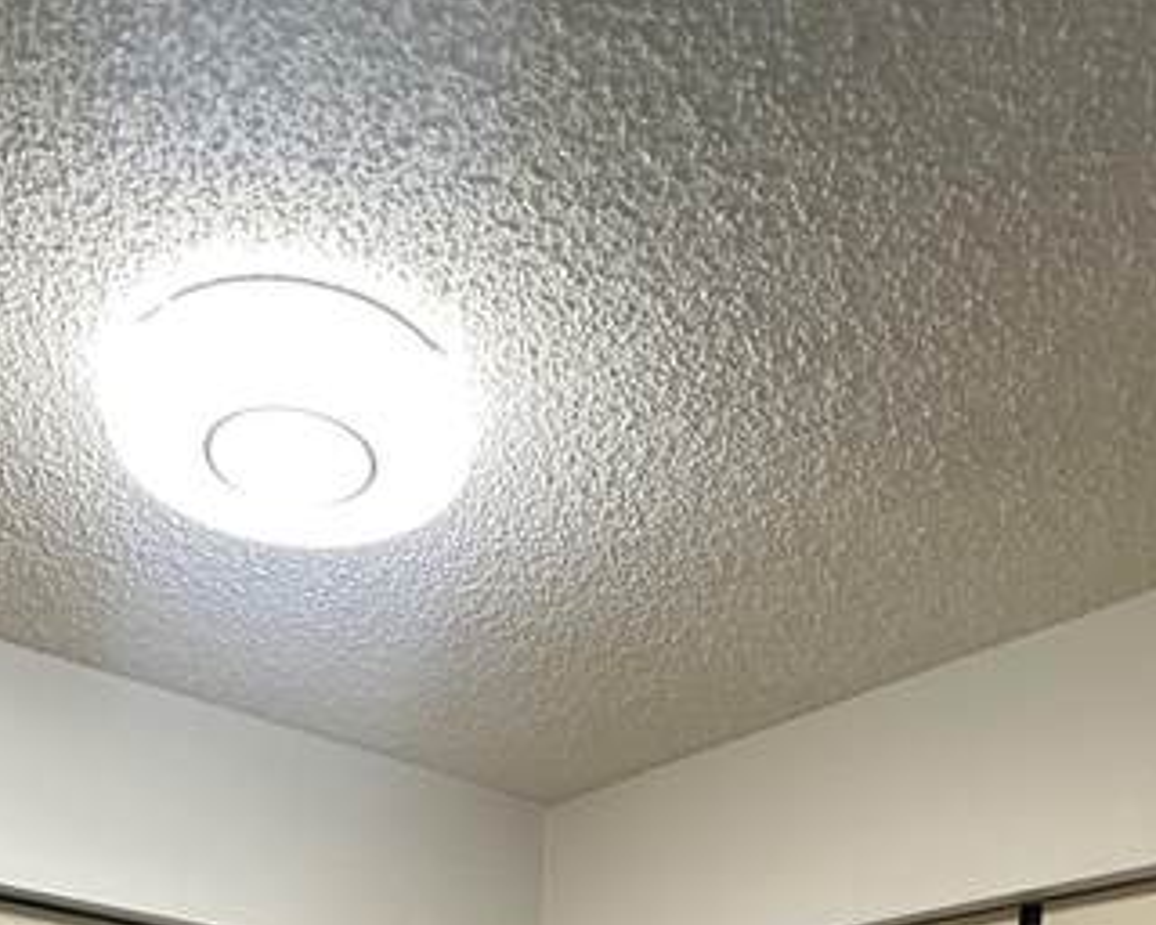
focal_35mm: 41
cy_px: 1424
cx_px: 448
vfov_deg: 25.9
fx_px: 1403
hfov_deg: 44.5
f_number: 2.2
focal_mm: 2.22
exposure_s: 1/120
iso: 200
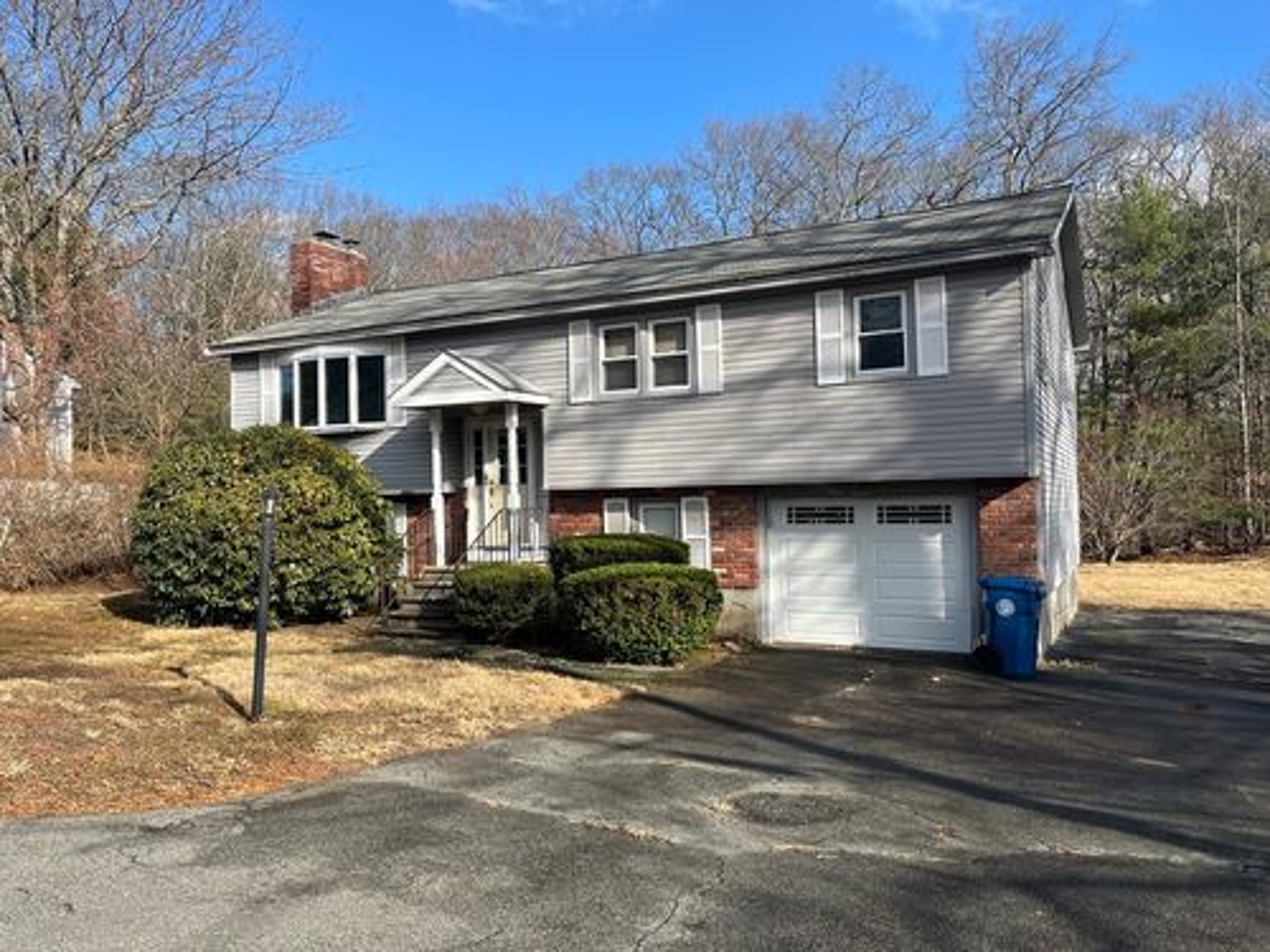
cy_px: 476
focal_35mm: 26
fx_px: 954
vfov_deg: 53.1
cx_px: 635
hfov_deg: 67.3
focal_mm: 5.1
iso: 50
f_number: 1.6
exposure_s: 1/2101
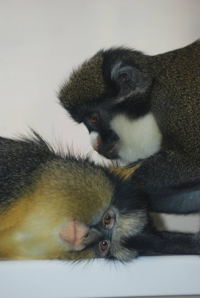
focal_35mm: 202
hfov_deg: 6.8
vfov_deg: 10.1
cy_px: 149
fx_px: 1683
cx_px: 100
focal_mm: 135
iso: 200
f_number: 4.5
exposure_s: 1/60
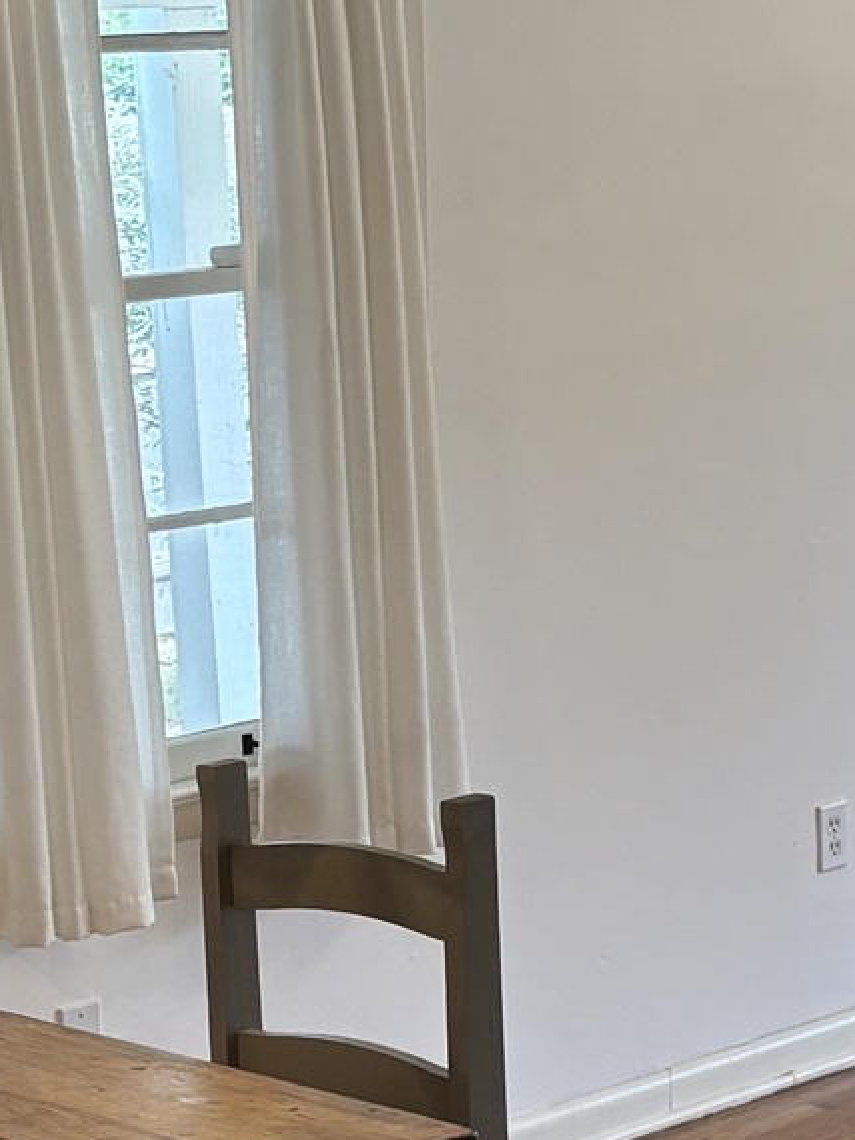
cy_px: 1006
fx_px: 3459
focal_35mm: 105
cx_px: 330
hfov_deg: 14.1
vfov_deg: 18.4
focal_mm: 5.96
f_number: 1.6
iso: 64
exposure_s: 1/60
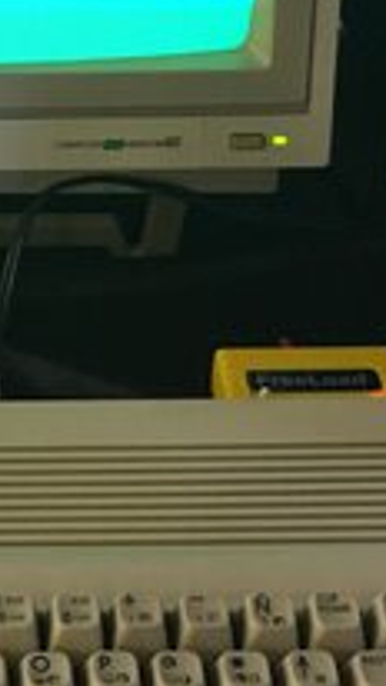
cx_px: -163
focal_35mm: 98
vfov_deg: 21.8
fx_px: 1782
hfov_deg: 11.9
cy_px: 323
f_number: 2.2
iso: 200
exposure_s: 1/17
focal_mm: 4.15
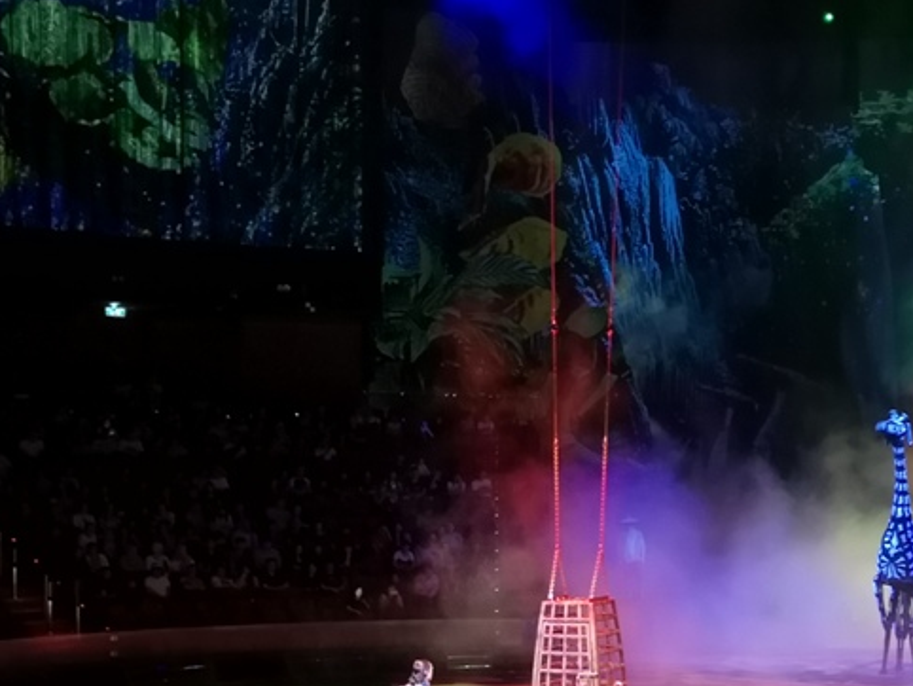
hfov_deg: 28.1
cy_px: 565
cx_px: 695
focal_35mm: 68
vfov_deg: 21.3
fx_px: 1794
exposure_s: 1/16.7
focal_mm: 3.95
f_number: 1.8
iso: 640
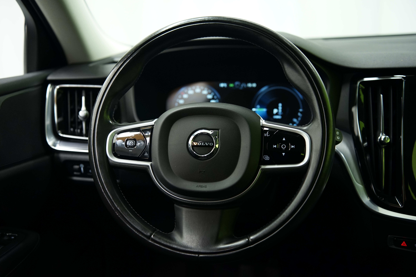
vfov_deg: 28.6
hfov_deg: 41.9
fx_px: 543
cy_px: 138
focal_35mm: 47
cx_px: 208
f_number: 2.8
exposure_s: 1/30
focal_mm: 47
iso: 1000
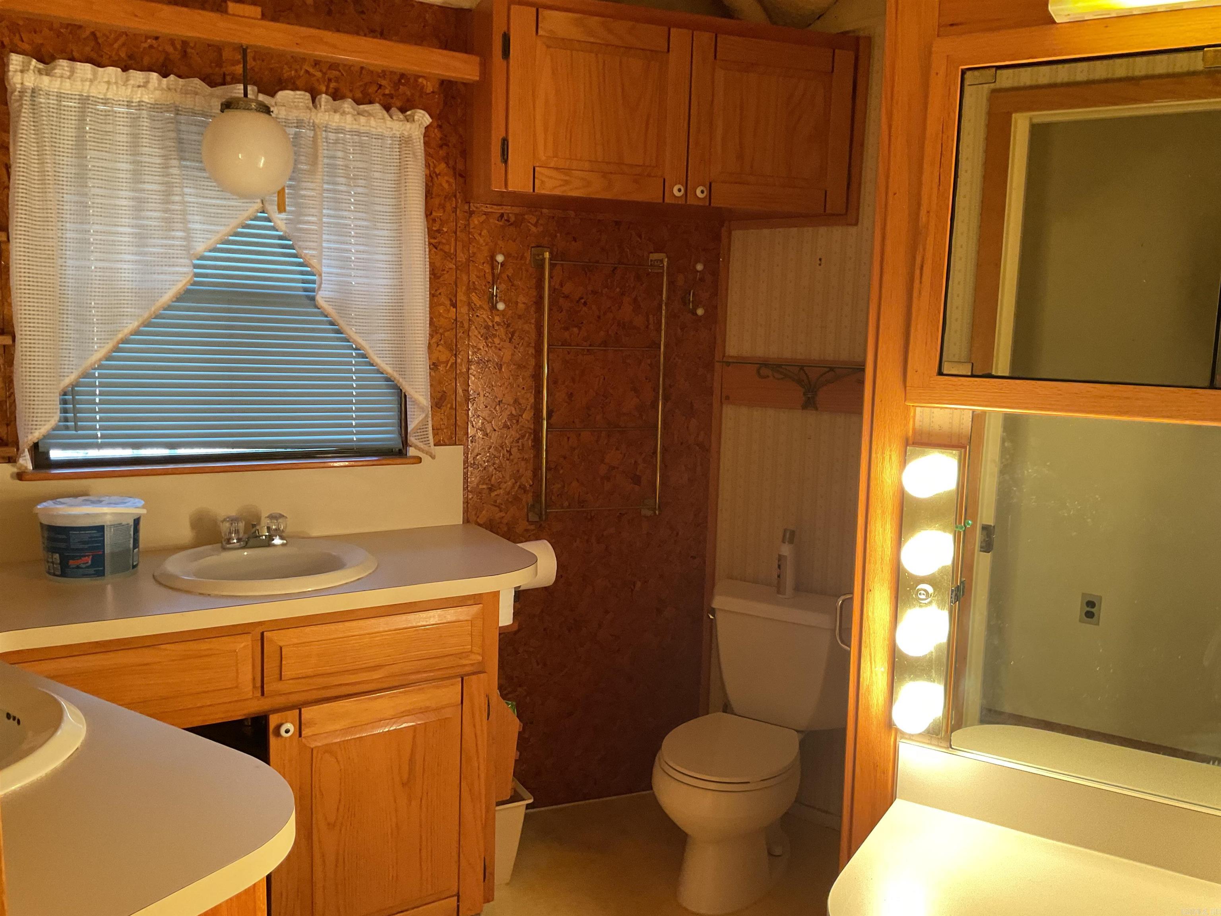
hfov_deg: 61.7
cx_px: 610
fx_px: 1023
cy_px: 458
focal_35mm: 29
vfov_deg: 48.2
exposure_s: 1/50
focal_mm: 3
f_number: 1.8
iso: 125
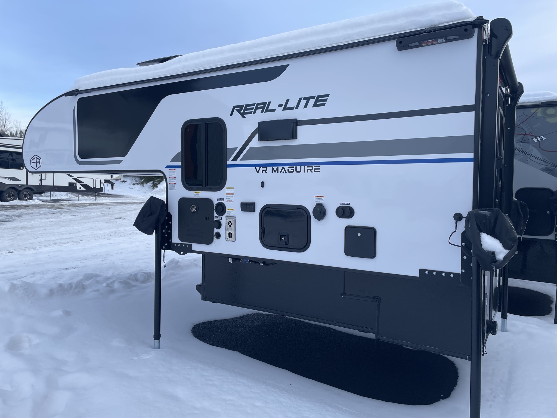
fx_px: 418
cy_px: 209
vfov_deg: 53.1
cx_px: 278
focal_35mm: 26
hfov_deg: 67.3
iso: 32
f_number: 1.6
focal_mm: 4.2
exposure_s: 1/556
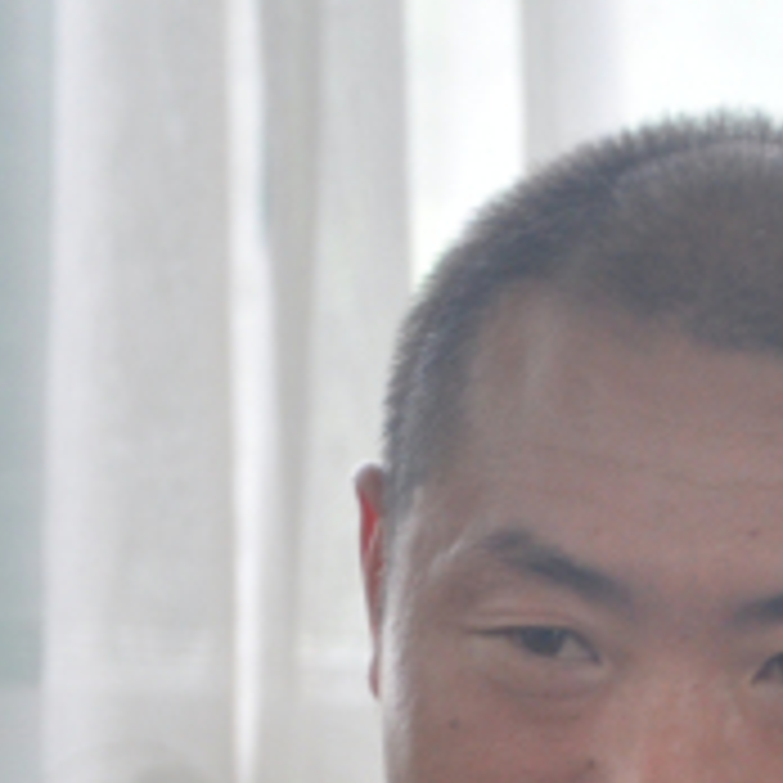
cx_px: 720
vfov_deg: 3.7
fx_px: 12002
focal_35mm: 469
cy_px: 1127
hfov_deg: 3.7
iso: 450
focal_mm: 80
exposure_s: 1/40
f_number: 5.3
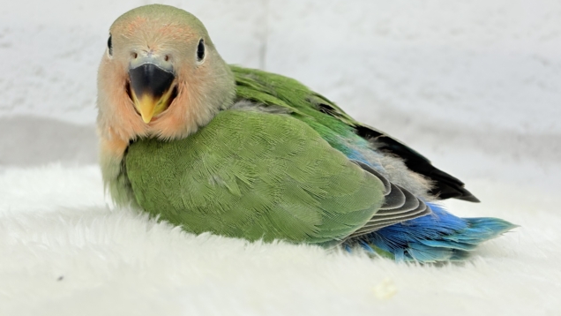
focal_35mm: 57
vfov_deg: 21.1
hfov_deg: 36.6
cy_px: 124
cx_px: 280
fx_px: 848
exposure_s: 1/100
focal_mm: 5.96
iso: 100
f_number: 1.6
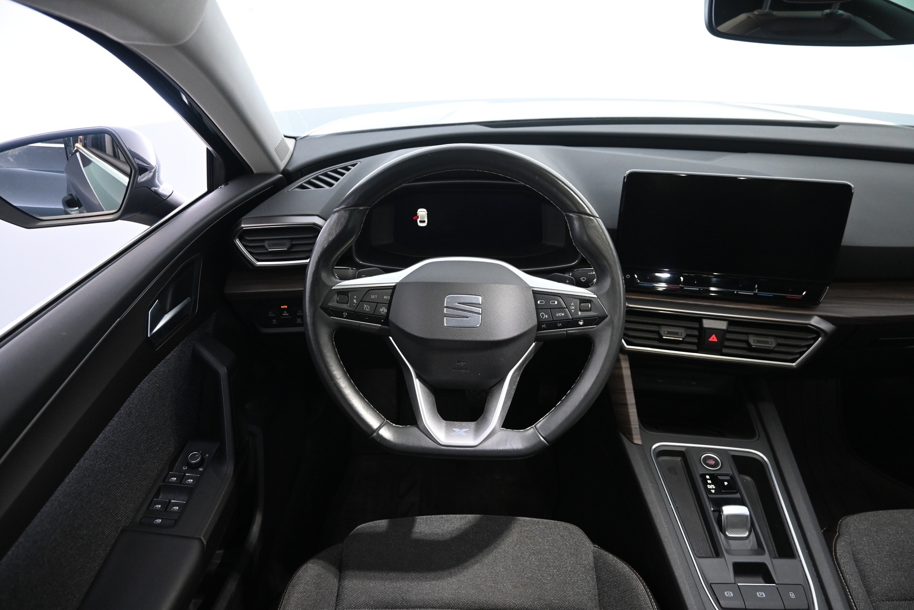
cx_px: 457
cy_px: 305
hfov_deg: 73.7
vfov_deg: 53.1
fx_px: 609
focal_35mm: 24
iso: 1600
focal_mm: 16
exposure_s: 1/25
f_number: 3.5
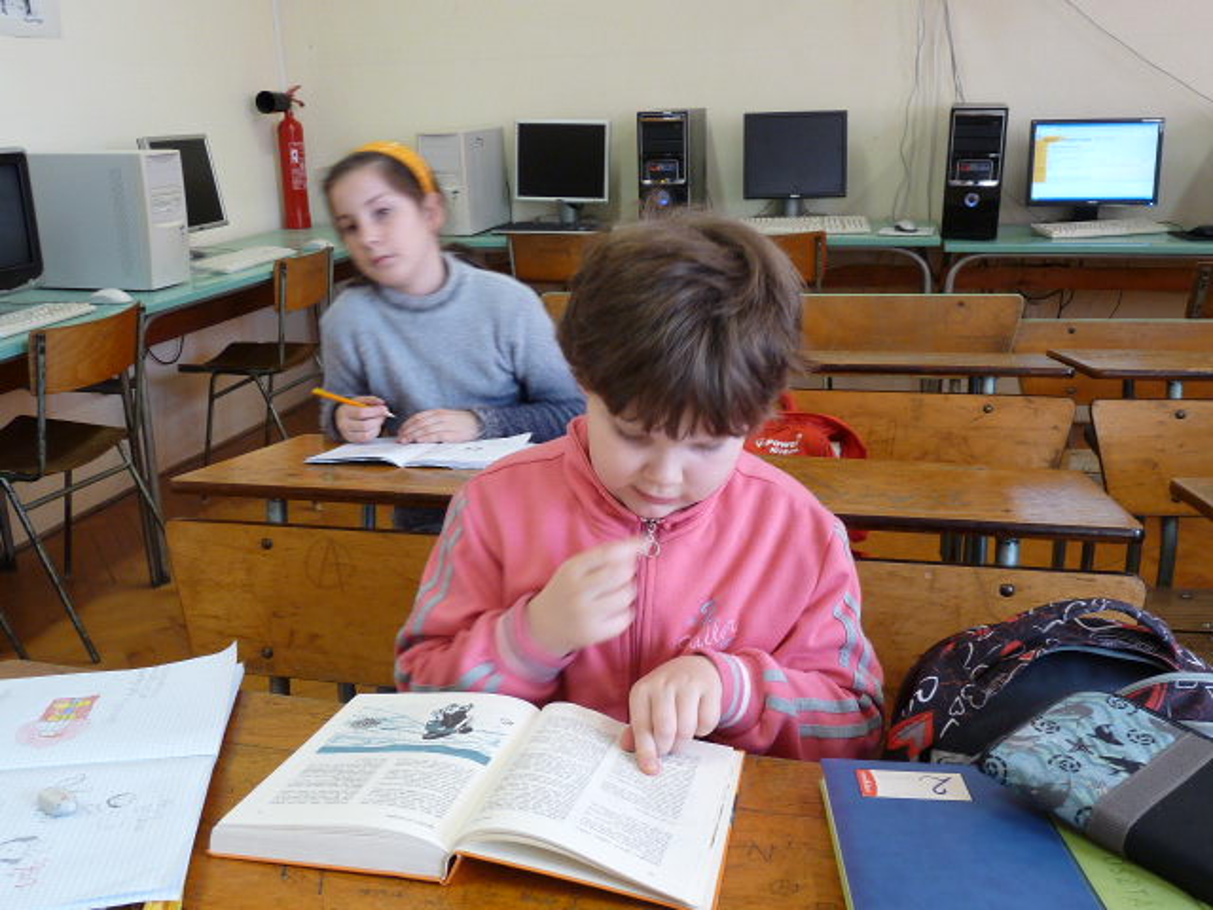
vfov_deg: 44.2
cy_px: 455
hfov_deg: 56.8
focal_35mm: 32
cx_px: 606
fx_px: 1121
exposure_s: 1/30
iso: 160
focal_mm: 4.8
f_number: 2.8
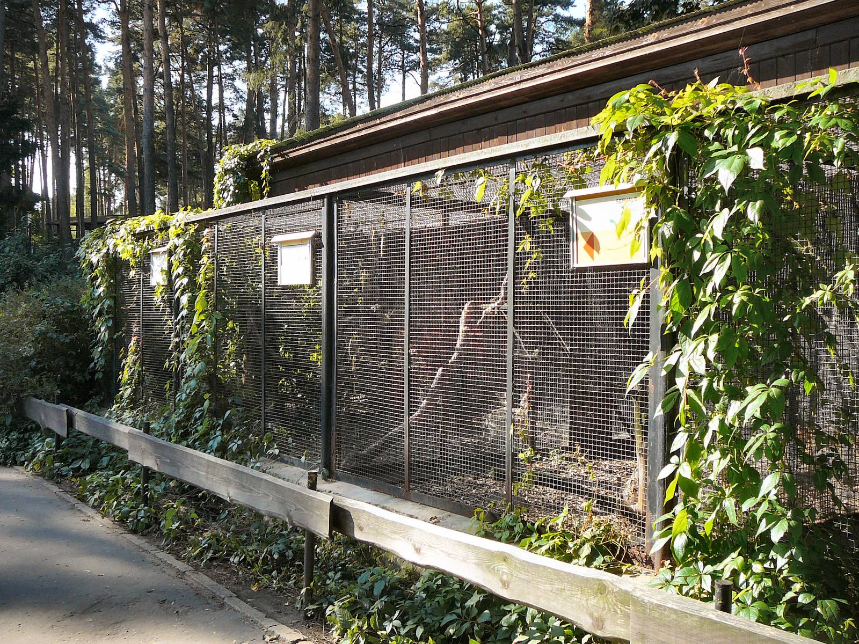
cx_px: 430
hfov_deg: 52.6
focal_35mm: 35
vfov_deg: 40.7
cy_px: 322
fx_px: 869
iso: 80
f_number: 2.8
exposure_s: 1/250
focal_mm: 5.2
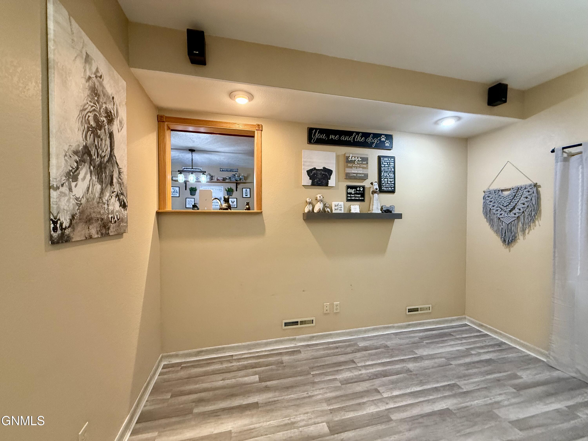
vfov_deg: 85.7
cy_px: 220
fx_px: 238
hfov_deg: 102.1
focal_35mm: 14
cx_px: 294
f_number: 2.2
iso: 400
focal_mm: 2.22
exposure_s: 1/60
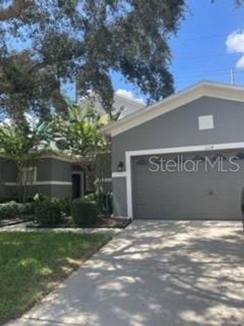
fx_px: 244
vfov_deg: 67.3
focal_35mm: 26
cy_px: 163
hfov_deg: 53.0
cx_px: 122
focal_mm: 4.2
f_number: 1.6
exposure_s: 1/1366
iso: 32
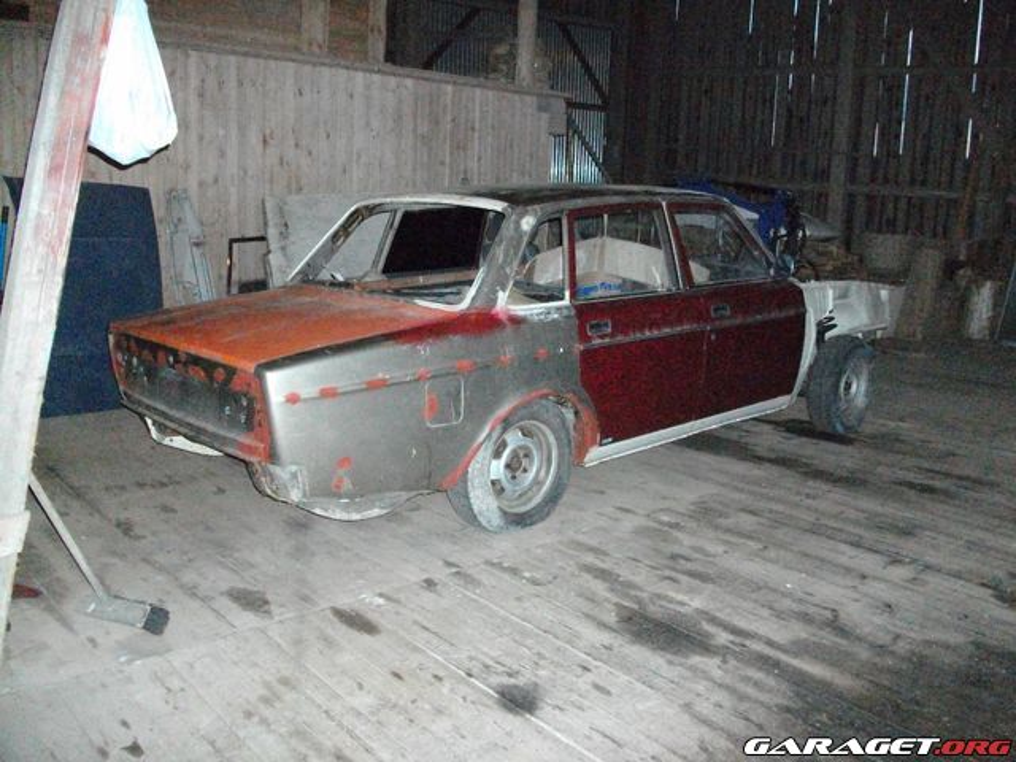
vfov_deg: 44.2
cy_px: 381
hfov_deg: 56.8
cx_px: 508
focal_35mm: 32
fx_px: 939
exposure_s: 1/64
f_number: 2.9
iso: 1000
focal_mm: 5.7
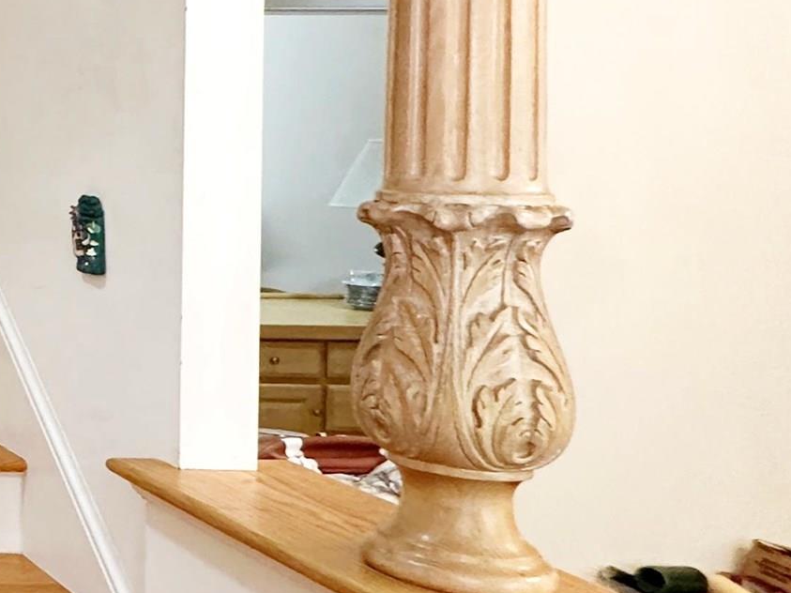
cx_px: -540
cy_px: 169
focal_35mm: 51
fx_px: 1165
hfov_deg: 23.9
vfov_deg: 28.2
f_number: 2.2
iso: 250
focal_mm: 2.22
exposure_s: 1/120
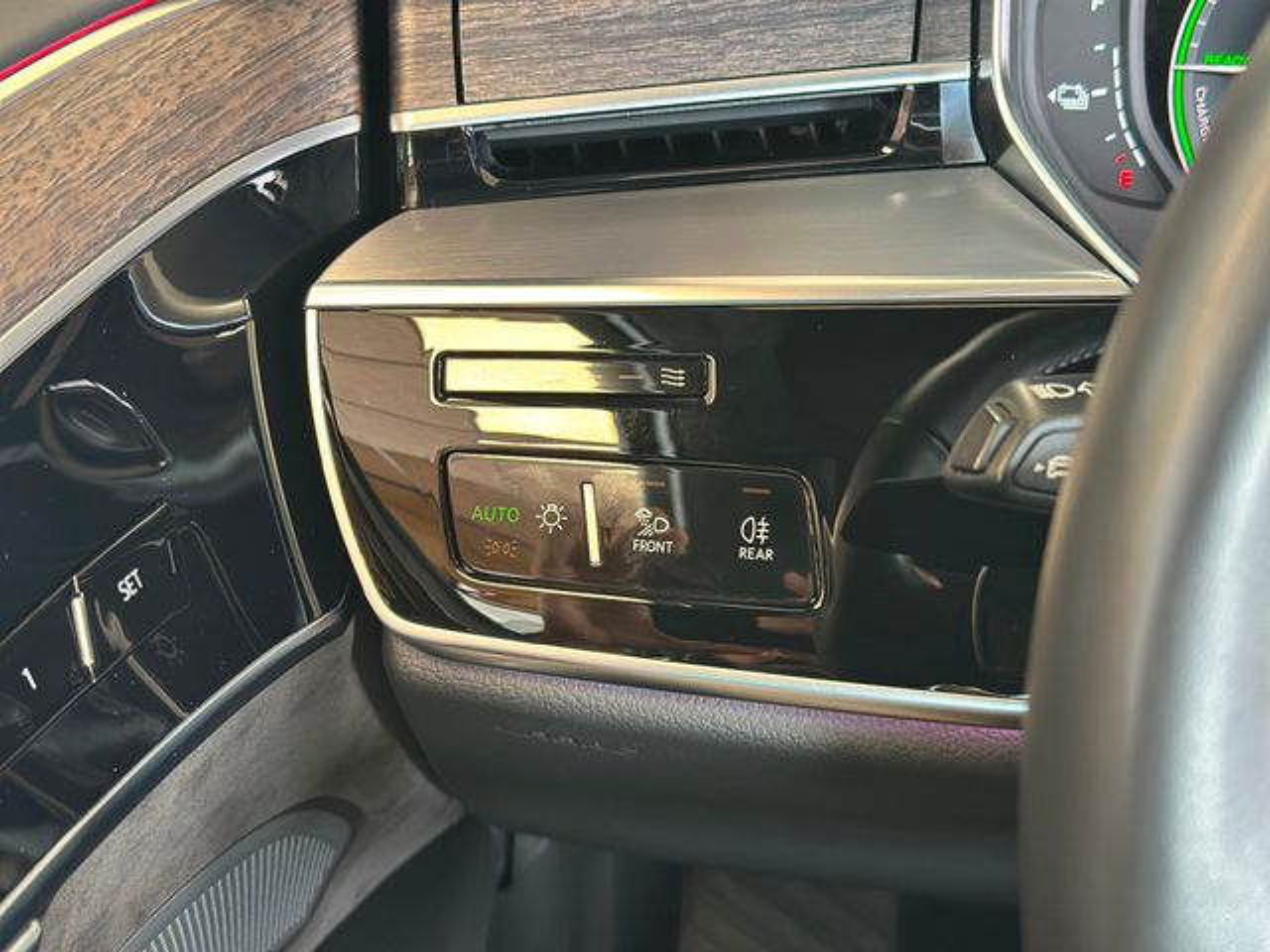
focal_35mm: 48
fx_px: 1761
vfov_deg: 30.3
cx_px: 635
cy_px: 476
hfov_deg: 39.7
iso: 400
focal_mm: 6.86
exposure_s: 1/40
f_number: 1.78
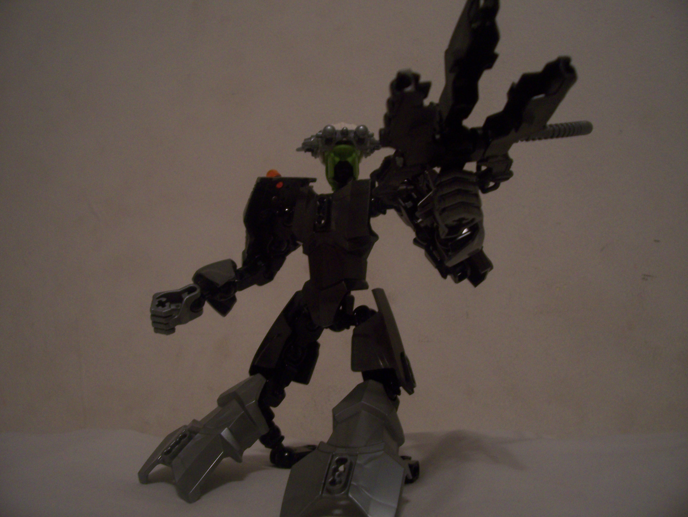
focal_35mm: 34
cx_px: 344
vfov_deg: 41.8
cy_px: 258
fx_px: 676
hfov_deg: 53.9
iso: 160
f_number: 2.7
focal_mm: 5.6
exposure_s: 1/8
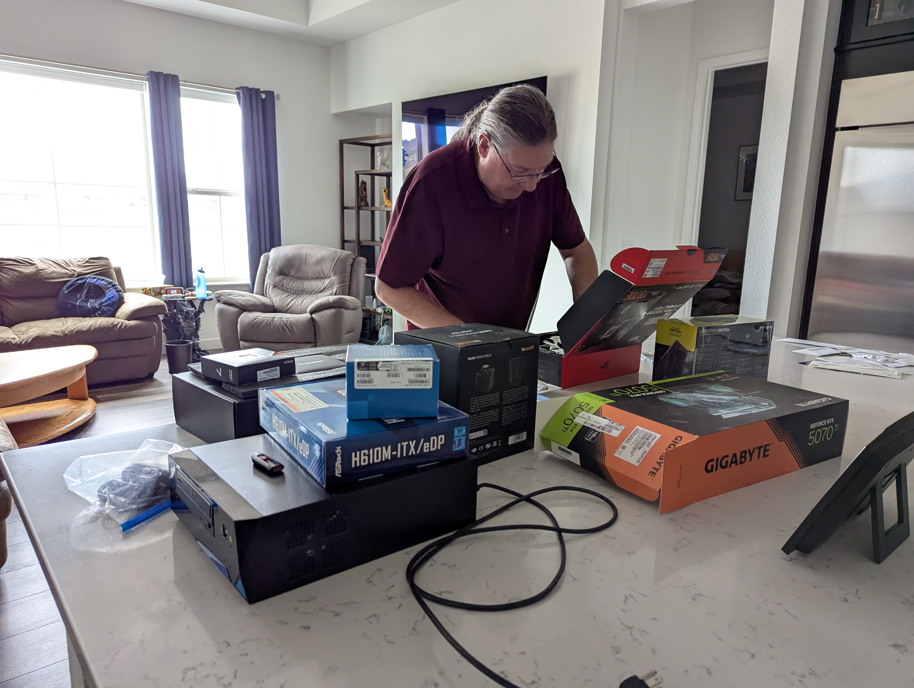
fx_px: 635
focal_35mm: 24
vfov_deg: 56.9
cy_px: 344
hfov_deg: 71.5
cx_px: 457
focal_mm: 6.81
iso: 552
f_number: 1.85
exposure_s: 1/189
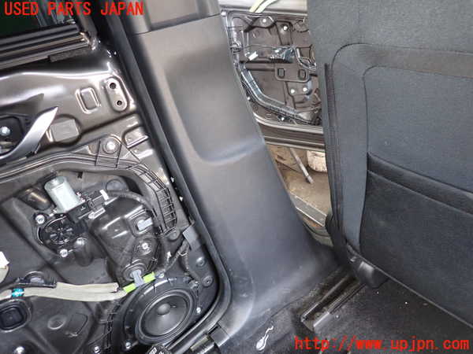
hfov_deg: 69.4
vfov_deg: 54.9
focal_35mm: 25
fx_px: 342
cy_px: 177
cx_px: 236
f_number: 2
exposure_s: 1/30
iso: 200
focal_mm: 4.5
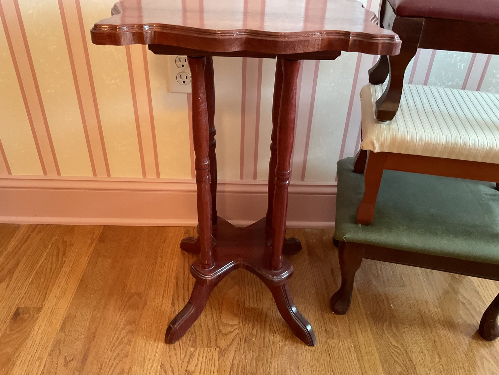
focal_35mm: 29
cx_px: 250
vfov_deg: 48.2
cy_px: 188
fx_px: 418
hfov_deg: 61.7
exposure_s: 1/40
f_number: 1.8
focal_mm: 3
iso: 250
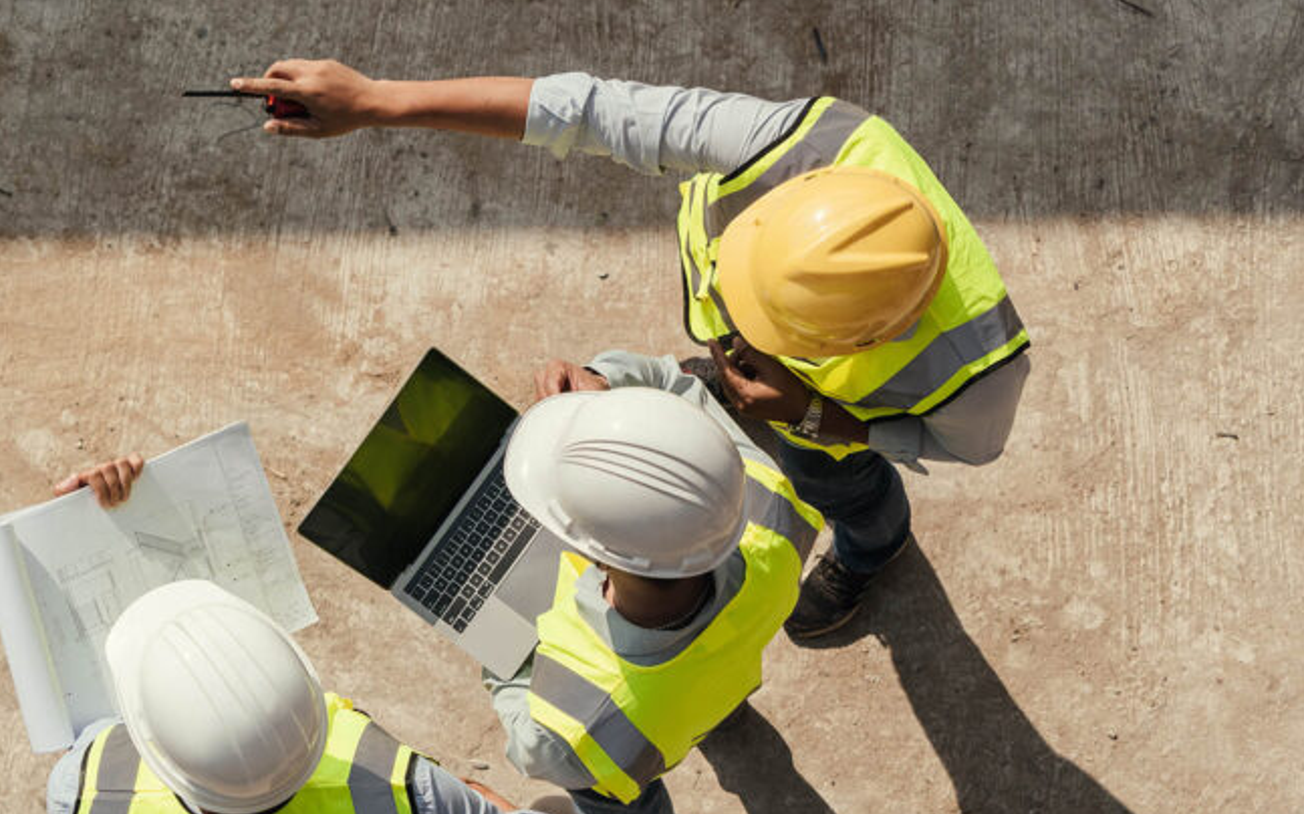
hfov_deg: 28.9
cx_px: 546
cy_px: 430
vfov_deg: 18.3
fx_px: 2523
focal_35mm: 71
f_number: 4
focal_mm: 44
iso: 200
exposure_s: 1/2000
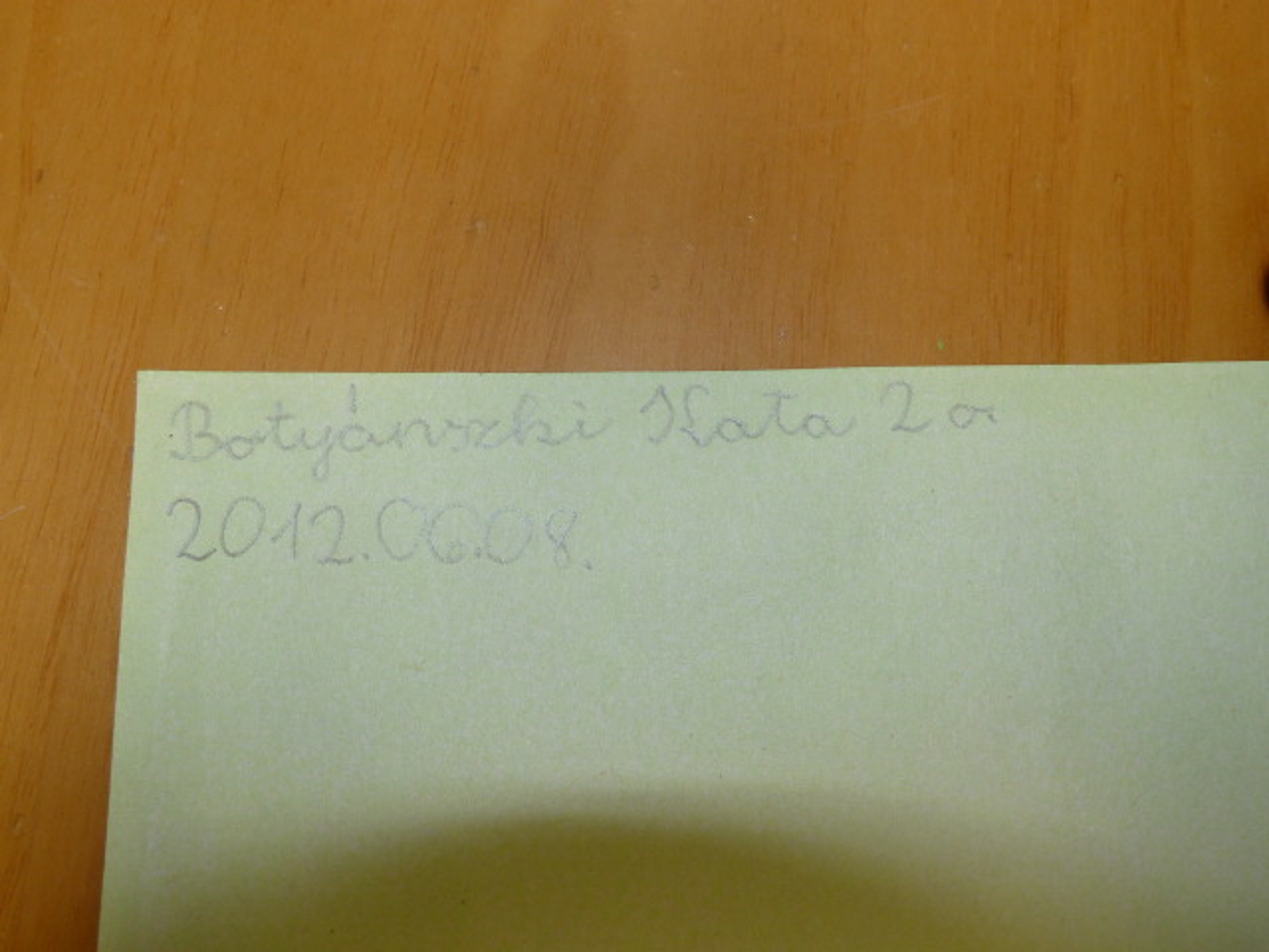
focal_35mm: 35
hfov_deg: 52.6
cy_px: 476
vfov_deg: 40.7
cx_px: 634
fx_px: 1283
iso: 100
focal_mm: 4.8
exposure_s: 1/30
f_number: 4
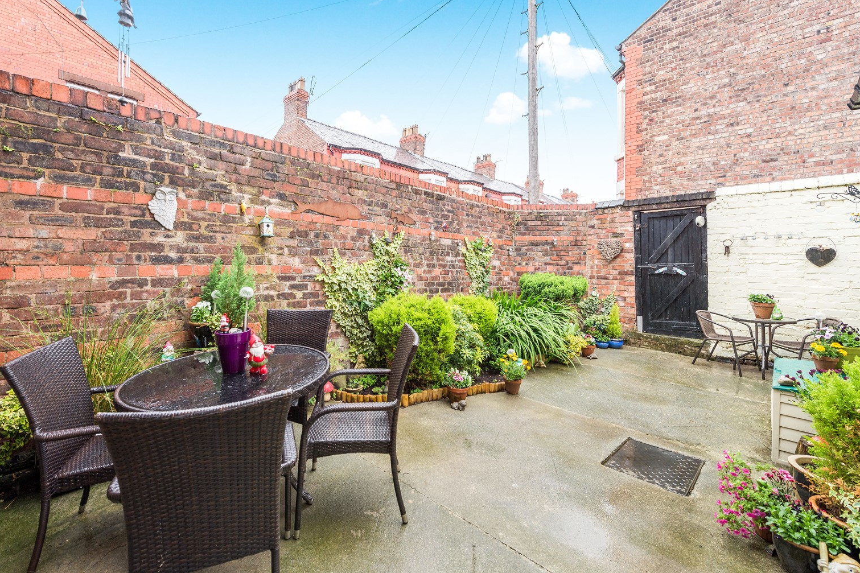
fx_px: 358
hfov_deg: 100.3
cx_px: 404
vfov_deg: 77.3
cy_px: 291
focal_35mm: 15
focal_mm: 14
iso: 200
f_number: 5.6
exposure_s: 1/125
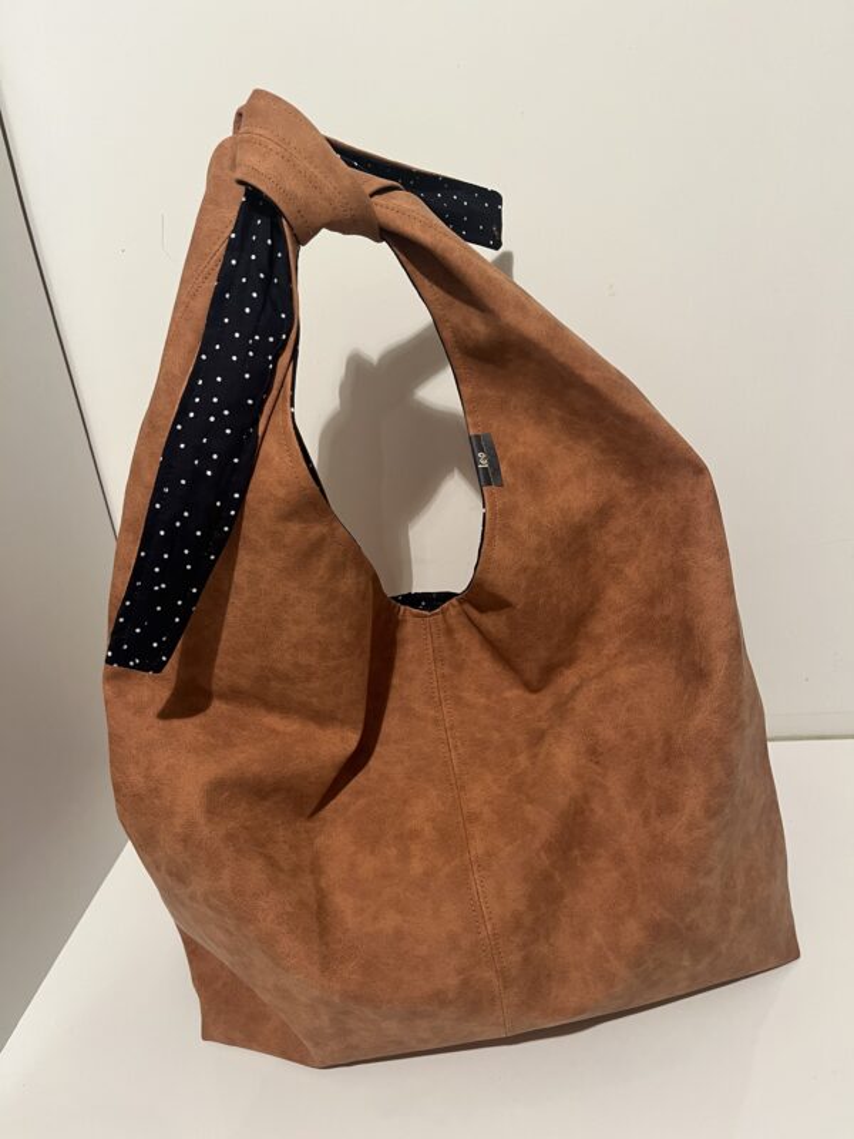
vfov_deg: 67.3
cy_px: 570
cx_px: 427
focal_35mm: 26
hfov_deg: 53.1
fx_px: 855
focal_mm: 5.1
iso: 250
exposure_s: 1/50
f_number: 1.6
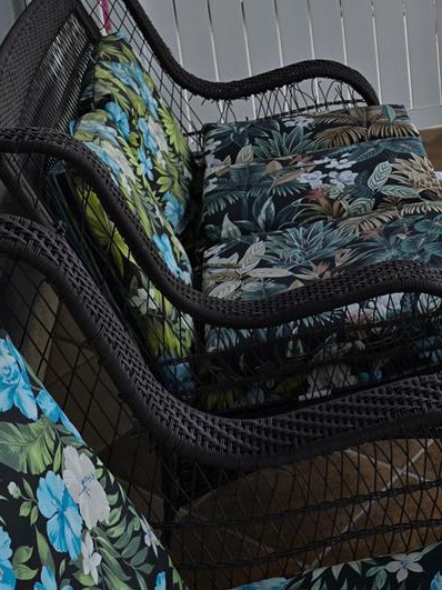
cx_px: 415
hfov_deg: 21.9
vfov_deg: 28.6
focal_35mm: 65
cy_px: 52
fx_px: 1107
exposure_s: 1/277
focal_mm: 6.3
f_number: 1.7
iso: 12
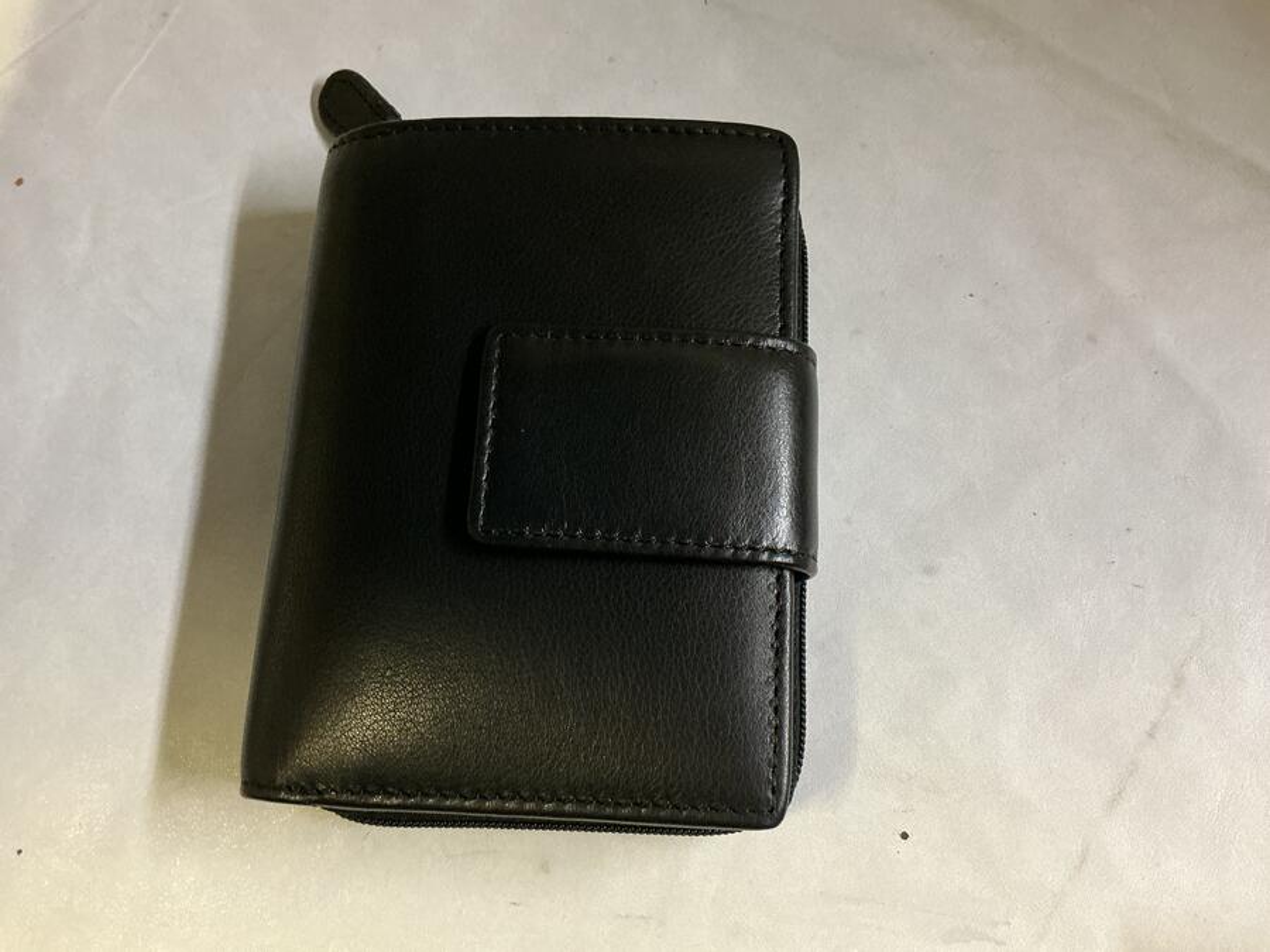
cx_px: 635
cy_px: 476
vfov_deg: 48.2
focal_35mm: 29
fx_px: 1064
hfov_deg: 61.7
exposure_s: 1/50
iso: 200
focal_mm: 3
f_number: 1.8
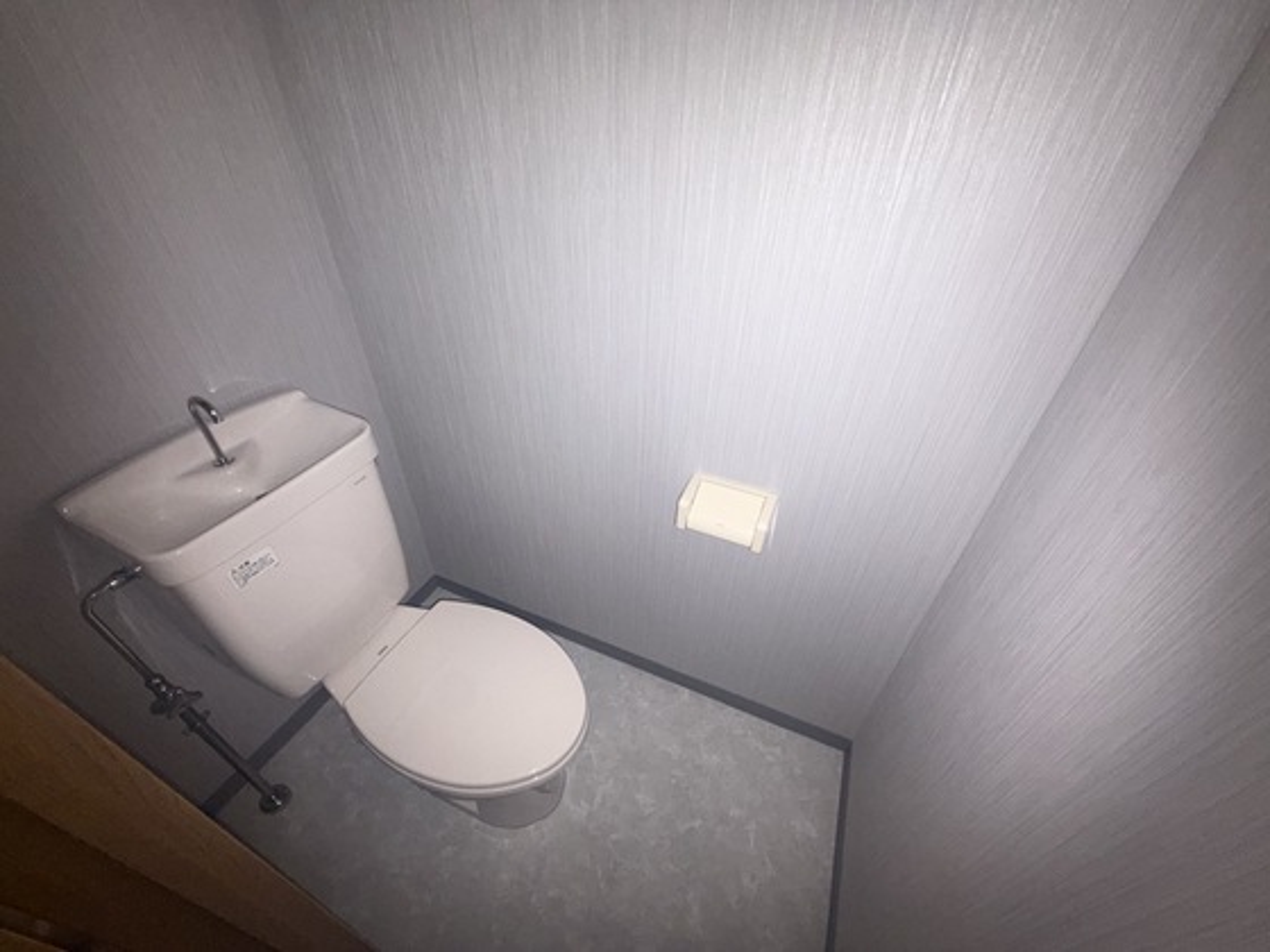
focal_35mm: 14
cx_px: 635
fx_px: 514
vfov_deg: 85.7
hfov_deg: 102.1
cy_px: 476
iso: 250
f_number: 2.2
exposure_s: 1/36
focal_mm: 2.22
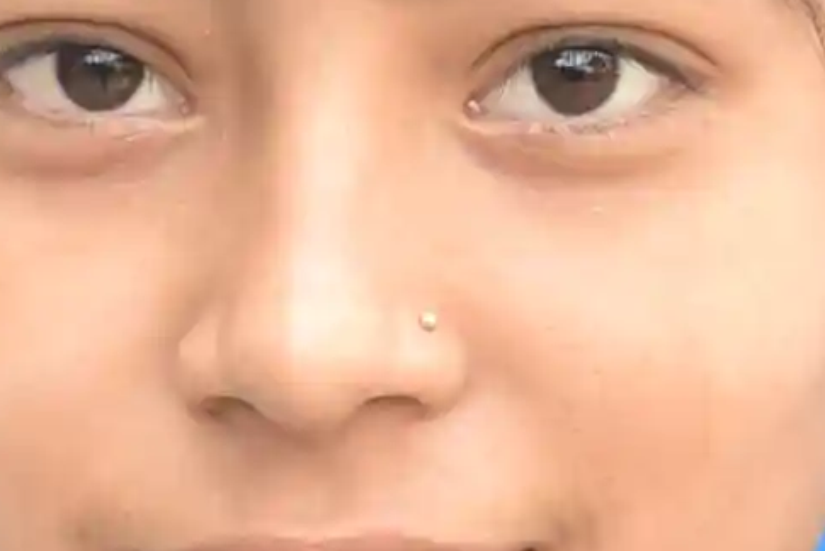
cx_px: 512
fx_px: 9768
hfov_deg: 4.8
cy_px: 609
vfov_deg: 3.2
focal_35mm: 426
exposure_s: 1/60
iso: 500
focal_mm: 46
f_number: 8
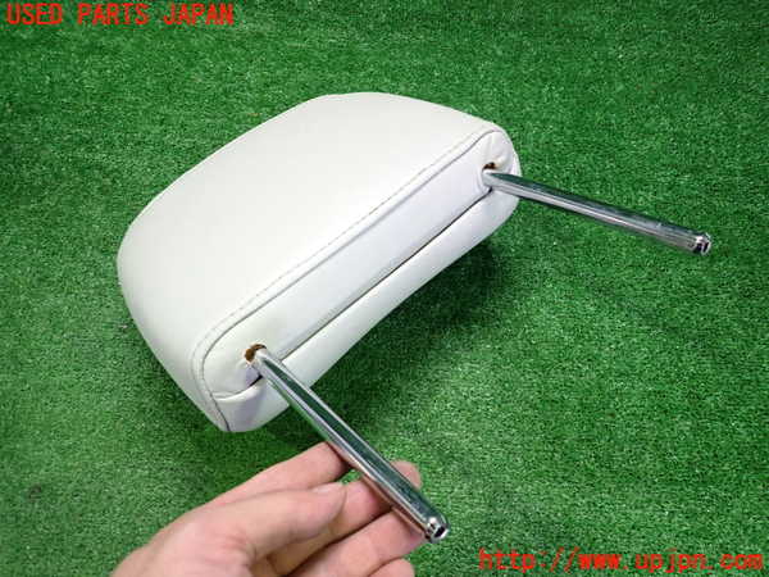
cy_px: 288
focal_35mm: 25
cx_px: 384
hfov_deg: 69.4
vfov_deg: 54.9
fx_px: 555
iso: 250
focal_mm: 4.5
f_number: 2
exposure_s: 1/30
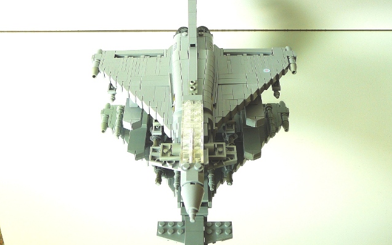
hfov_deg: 41.8
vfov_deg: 26.8
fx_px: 513
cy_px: 132
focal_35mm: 48
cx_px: 197
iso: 100
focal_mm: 6.7
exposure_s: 1/13
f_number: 3.2
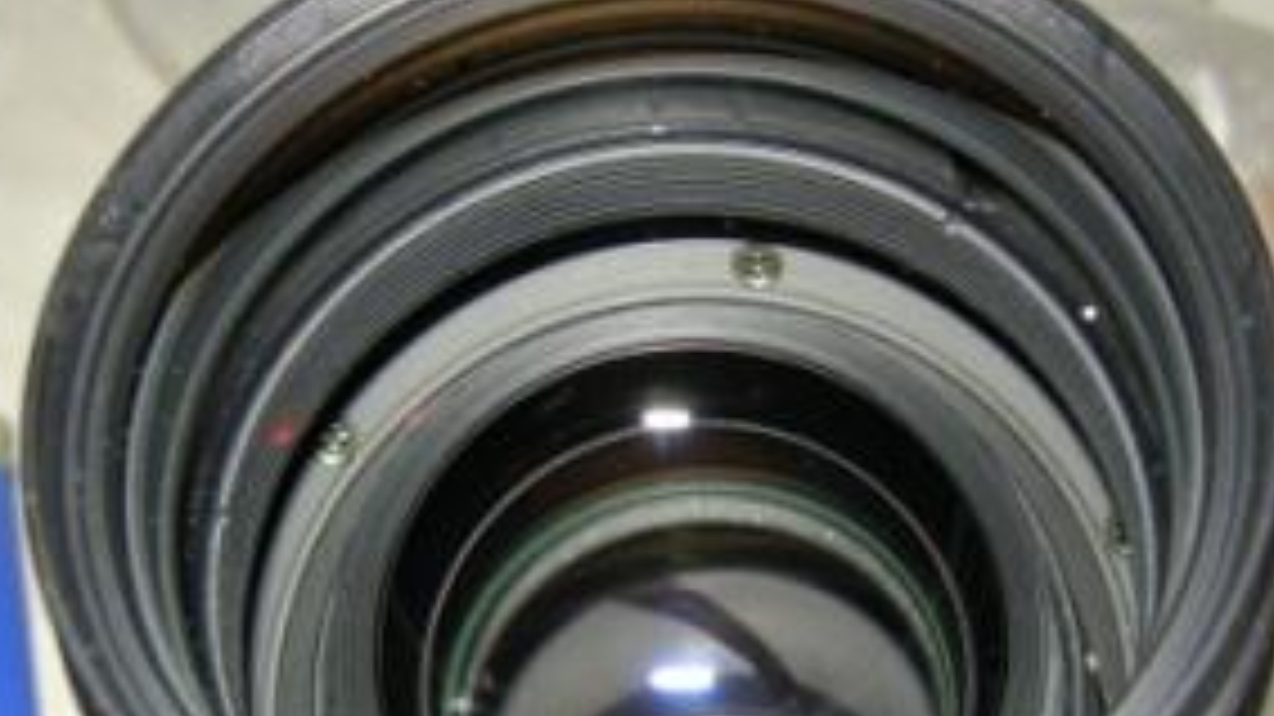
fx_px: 2094
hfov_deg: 33.8
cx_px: 725
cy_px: 590
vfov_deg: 19.2
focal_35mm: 62
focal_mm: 7.5
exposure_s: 1/60
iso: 64
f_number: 2.7
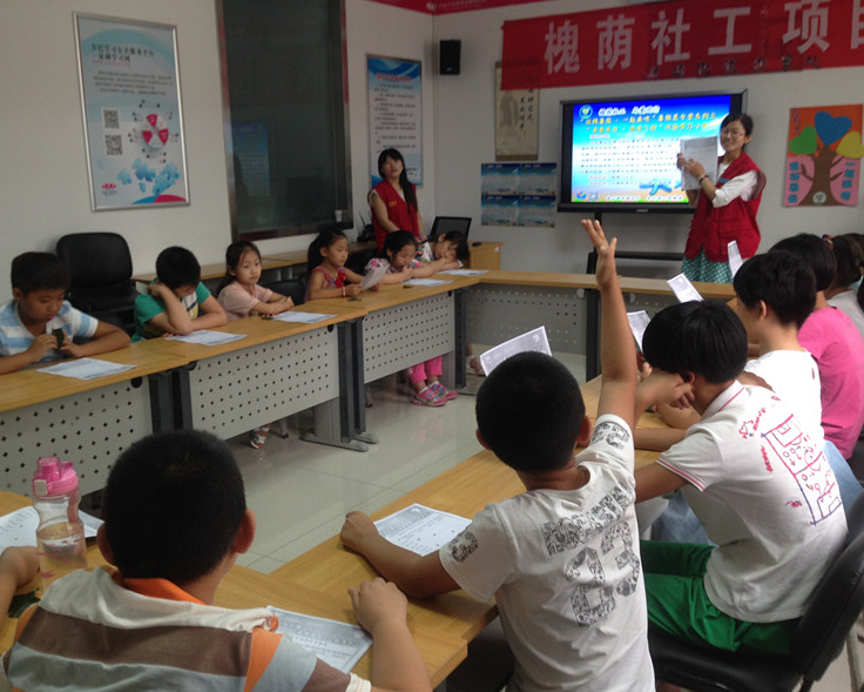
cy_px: 342
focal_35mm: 35
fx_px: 895
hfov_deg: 51.5
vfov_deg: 42.2
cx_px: 418
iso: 64
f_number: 2.4
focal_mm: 4.12
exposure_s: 1/20
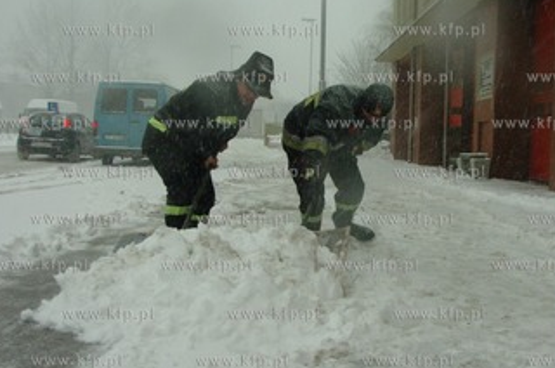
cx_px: 335
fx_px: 692
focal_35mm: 45
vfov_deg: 29.7
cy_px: 194
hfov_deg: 43.4
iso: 400
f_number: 6.3
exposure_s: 1/125
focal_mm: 24
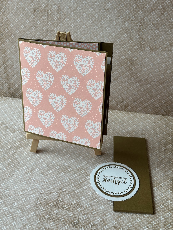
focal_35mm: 48
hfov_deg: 30.3
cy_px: 115
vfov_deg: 39.7
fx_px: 320
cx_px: 86
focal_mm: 6.86
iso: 50
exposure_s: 1/127
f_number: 1.78
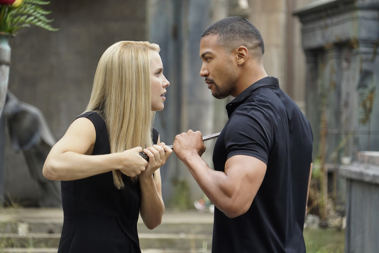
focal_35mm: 178
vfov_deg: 7.7
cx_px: 190
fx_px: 1875
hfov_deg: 11.5
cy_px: 126
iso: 1000
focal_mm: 178
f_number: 6.3
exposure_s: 1/200
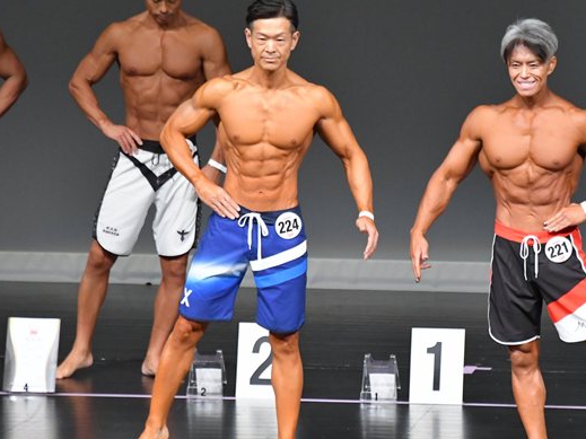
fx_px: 7650
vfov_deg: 3.3
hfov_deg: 4.4
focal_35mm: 452
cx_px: 425
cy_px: 236
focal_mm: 210
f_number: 5.6
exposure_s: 1/400
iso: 5000
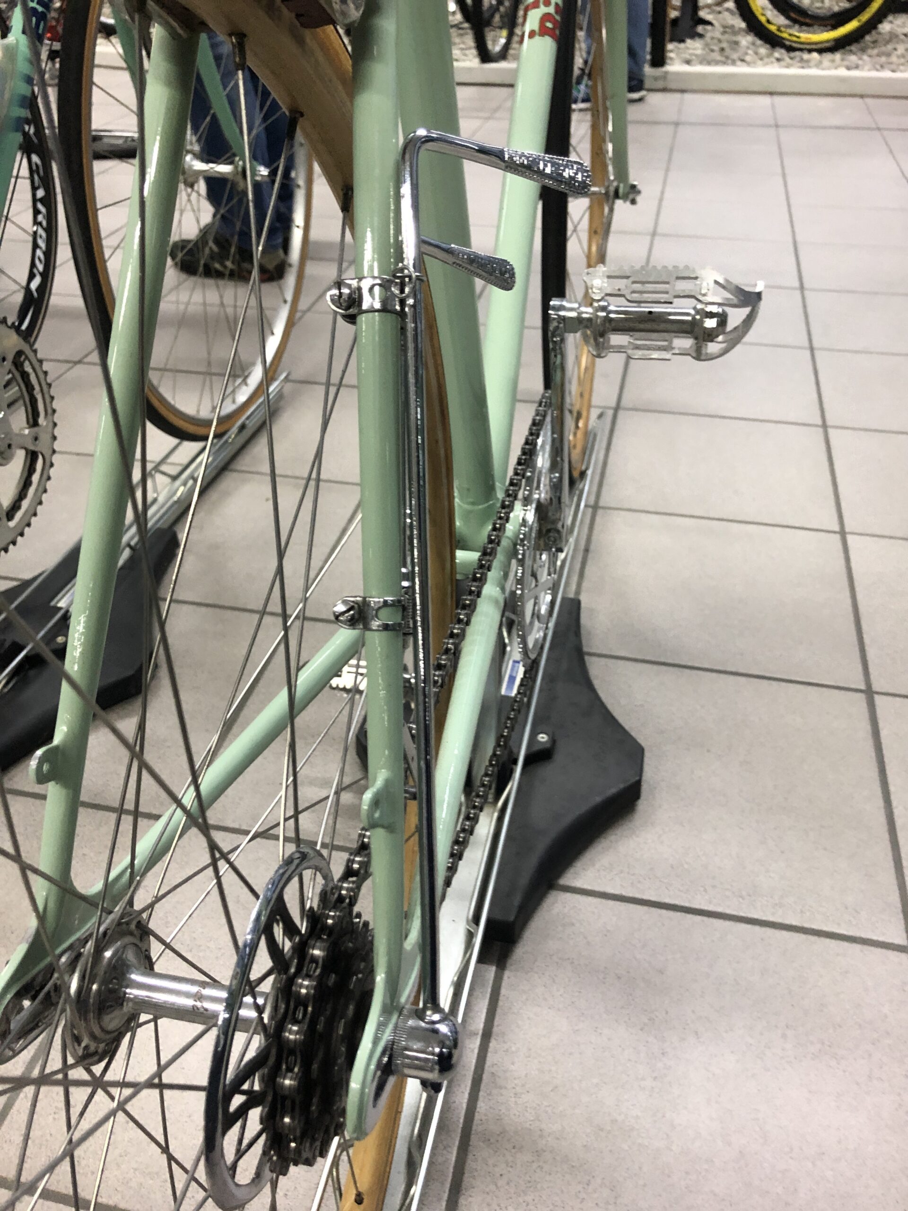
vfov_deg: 63.4
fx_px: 979
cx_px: 454
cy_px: 606
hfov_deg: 49.7
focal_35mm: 28
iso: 80
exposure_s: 1/17
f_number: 1.8
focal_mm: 4
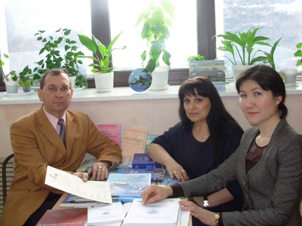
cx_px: 151
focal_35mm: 58
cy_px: 113
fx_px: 506
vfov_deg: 25.2
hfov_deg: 33.2
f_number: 3.3
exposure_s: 1/38.1
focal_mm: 9.5
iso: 50
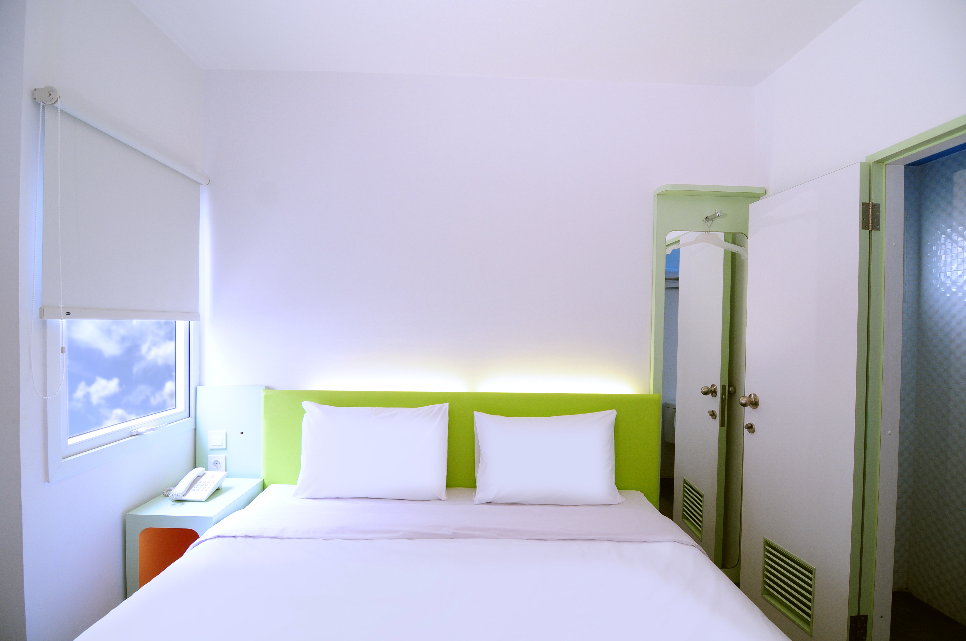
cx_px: 483
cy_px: 320
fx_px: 442
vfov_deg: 71.9
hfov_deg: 95.0
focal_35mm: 16
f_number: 4
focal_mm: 11
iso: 400
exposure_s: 1/60
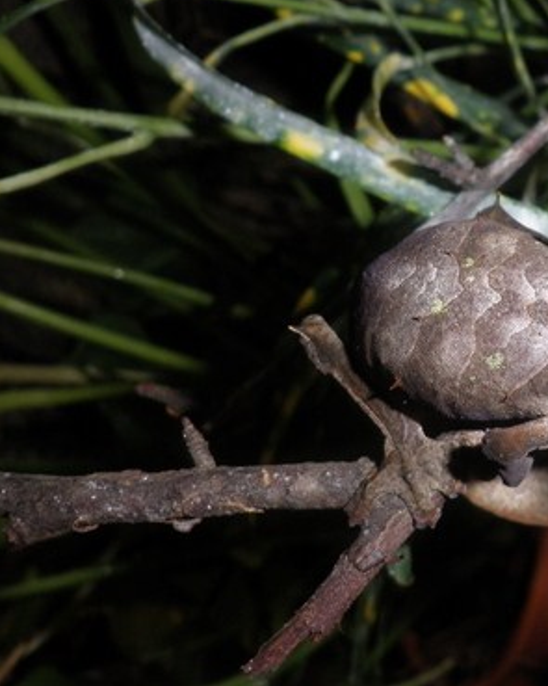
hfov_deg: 23.9
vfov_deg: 30.9
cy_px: 301
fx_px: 1237
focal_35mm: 61
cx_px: 550
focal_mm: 6.3
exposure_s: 1/30
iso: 160
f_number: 5.6
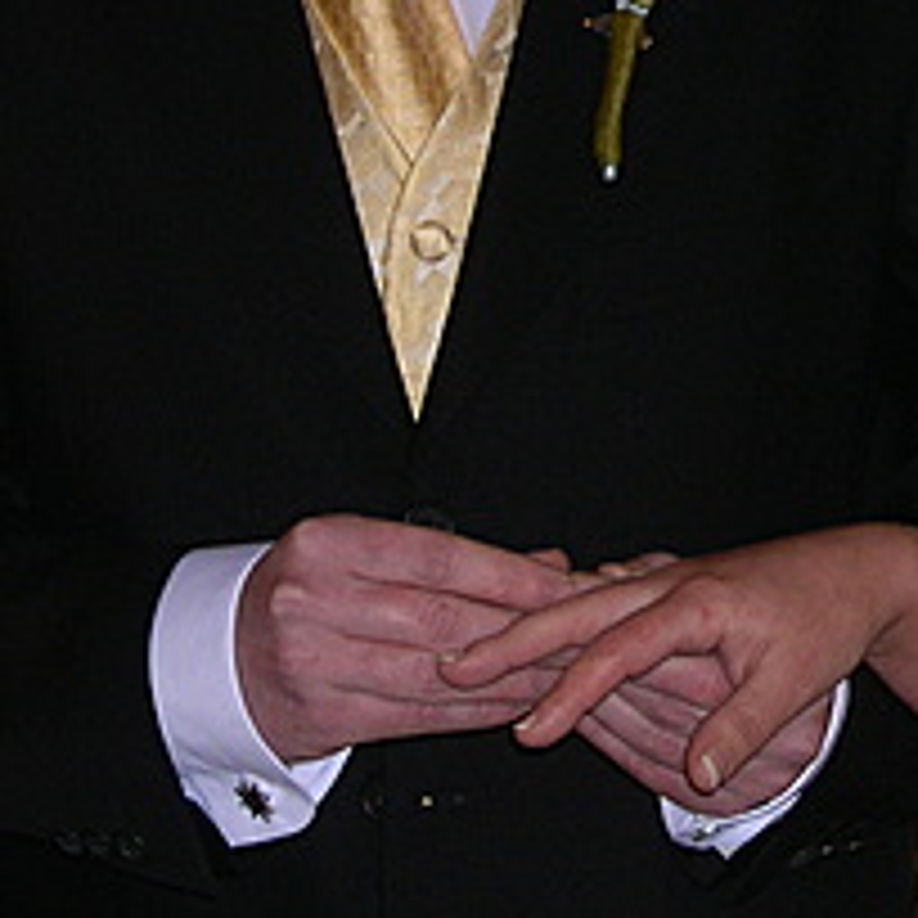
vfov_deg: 8.2
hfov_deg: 8.2
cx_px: 864
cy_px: 68
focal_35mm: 213
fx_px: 6391
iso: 155
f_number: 4
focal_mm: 16.3
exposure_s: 1/60
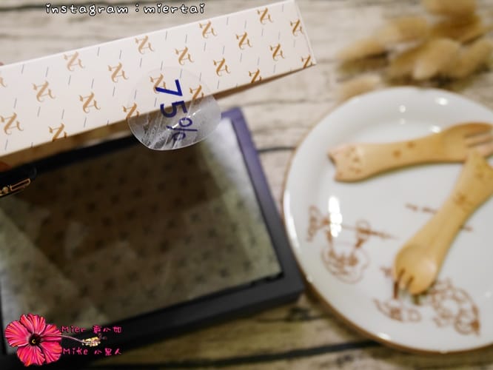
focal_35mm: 40
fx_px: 570
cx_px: 246
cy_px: 185
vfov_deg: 36.0
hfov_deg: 46.8
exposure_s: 1/60
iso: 1250
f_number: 4.6
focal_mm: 20
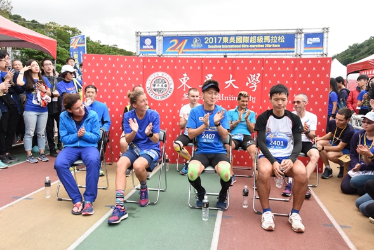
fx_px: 312
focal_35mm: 30
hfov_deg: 61.9
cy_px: 125
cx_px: 187
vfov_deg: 43.6
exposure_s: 1/400
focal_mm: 30
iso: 1250
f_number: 8
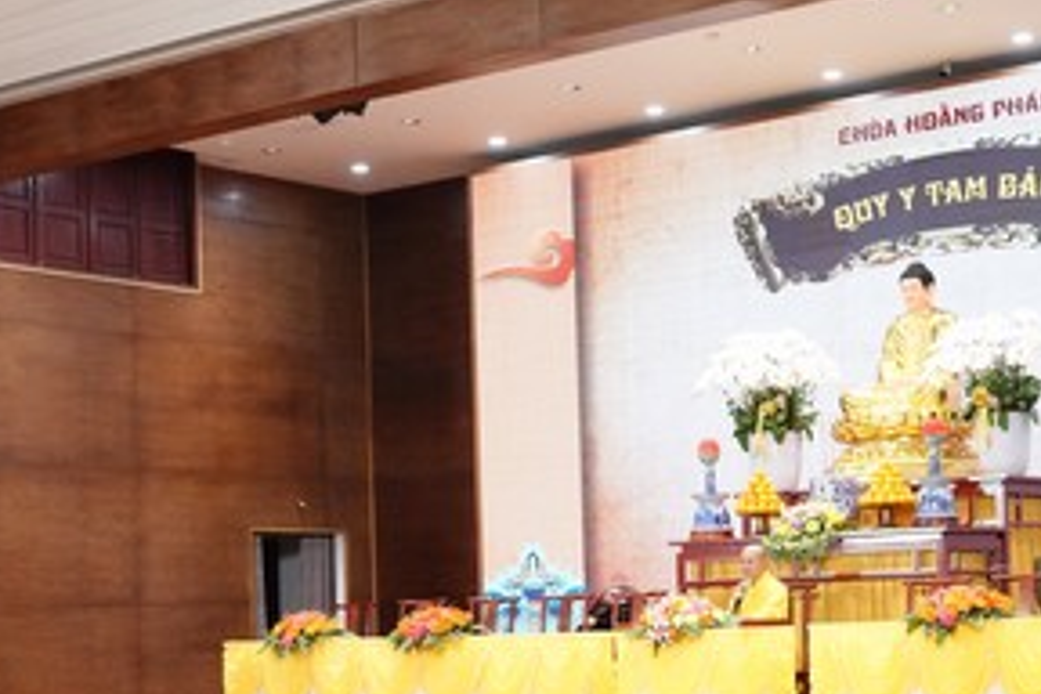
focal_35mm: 79
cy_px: 573
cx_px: 622
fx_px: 2284
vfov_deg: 17.1
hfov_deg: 25.6
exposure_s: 1/400
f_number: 2.8
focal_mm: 35
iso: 6400
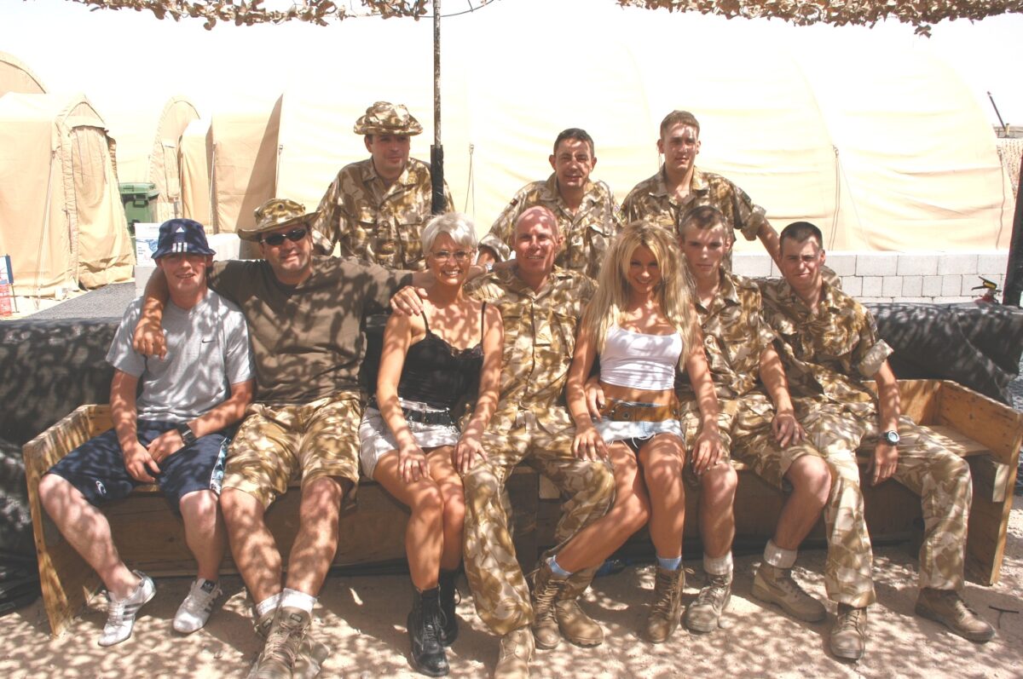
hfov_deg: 62.0
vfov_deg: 43.5
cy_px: 340
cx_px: 512
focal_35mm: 30
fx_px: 851
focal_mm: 20
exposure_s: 1/180
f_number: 13
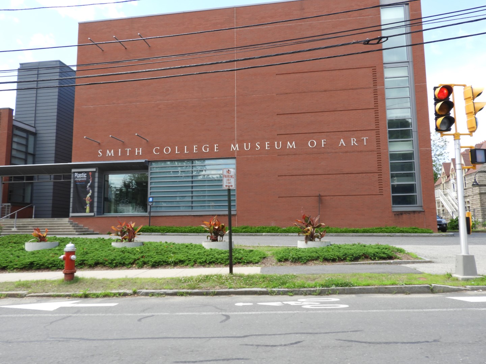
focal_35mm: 28
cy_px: 182
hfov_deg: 63.4
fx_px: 393
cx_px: 243
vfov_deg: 49.7
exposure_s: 1/400
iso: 100
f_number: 3.5
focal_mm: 5
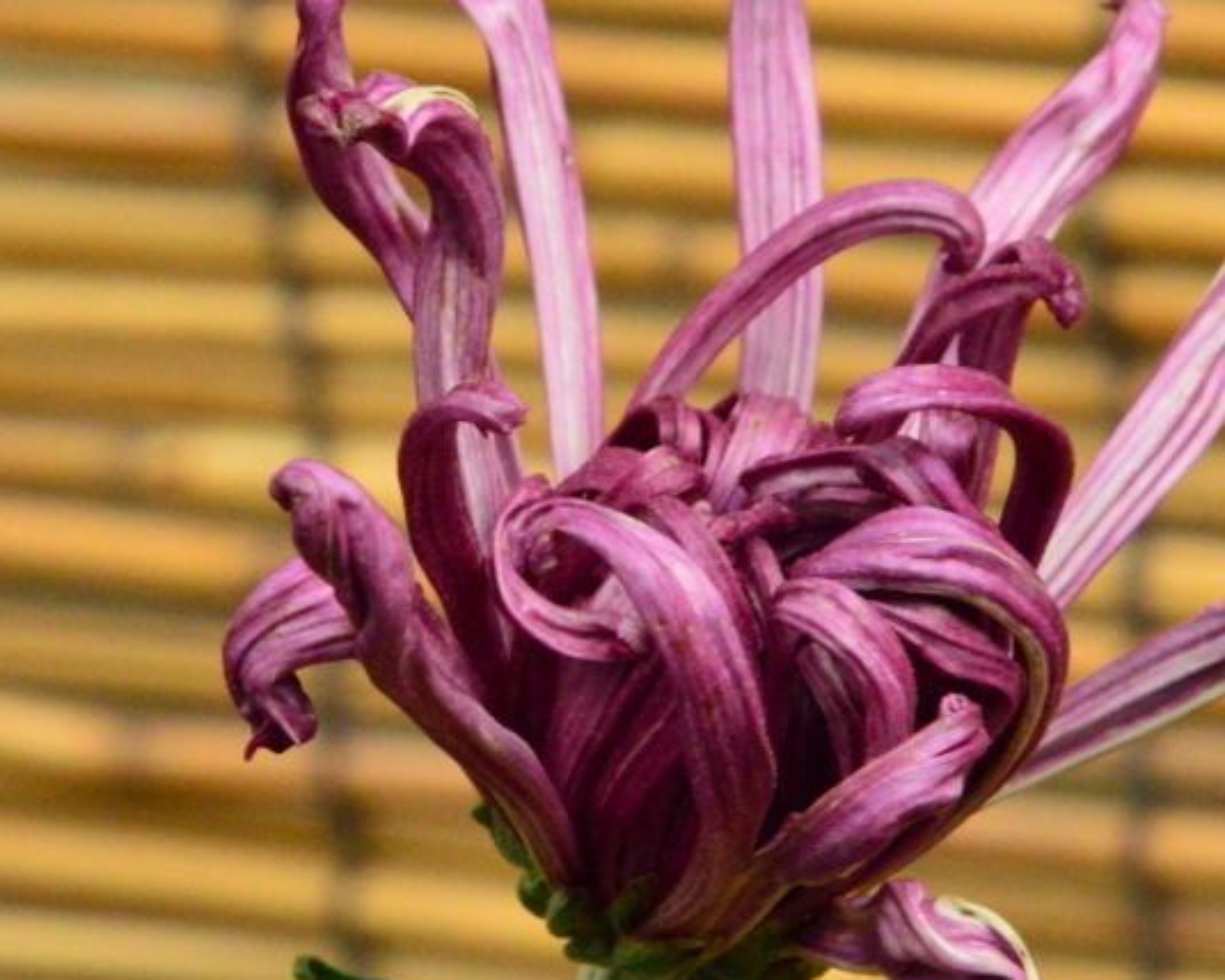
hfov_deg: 2.4
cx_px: 824
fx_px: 29258
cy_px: 432
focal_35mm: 807
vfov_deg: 1.9
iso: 6400
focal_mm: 300
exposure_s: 1/50
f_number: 18
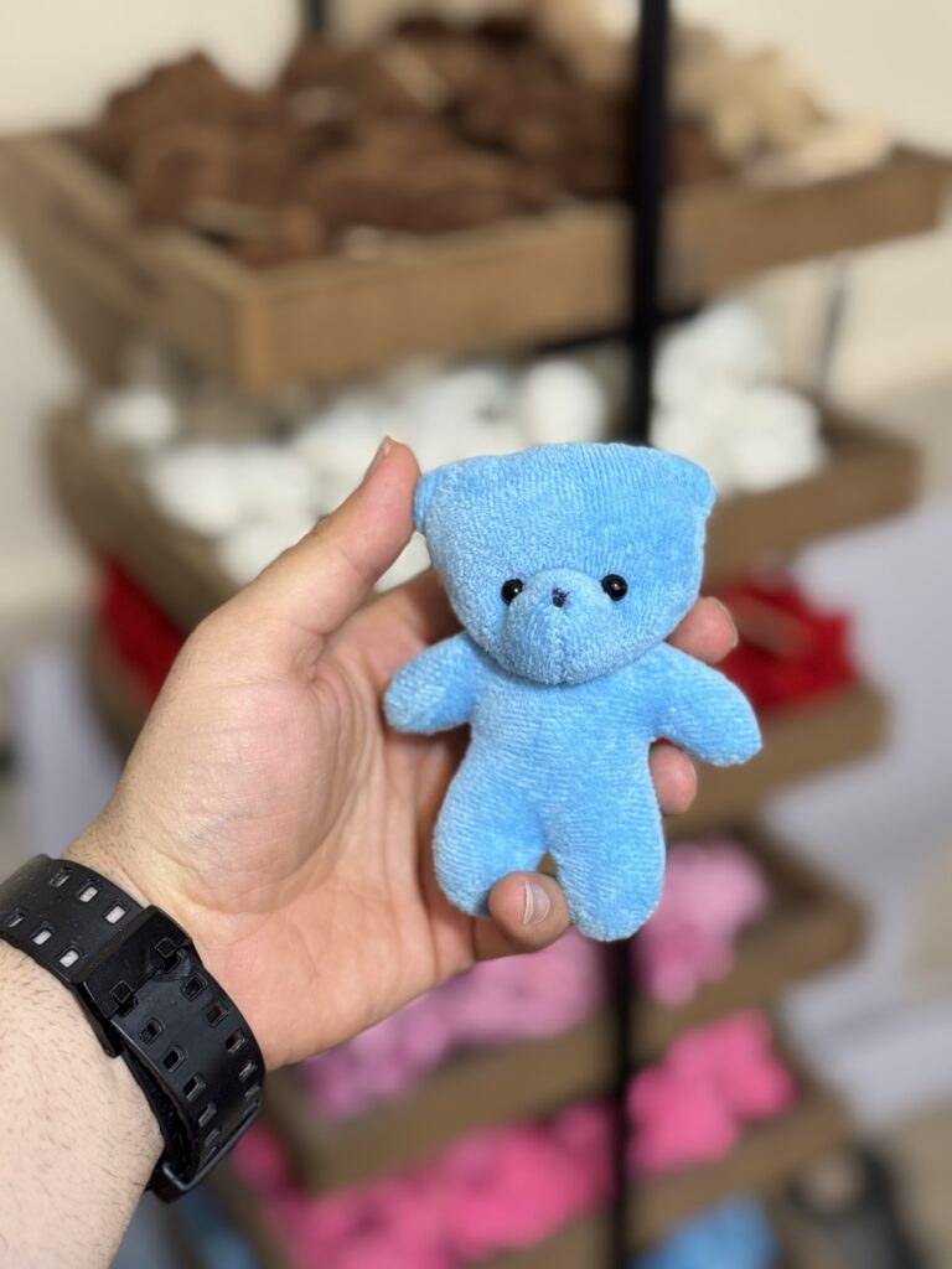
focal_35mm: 48
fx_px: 1760
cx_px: 476
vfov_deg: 39.7
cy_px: 634
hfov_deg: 30.3
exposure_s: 1/50
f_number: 1.78
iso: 125
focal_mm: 6.76
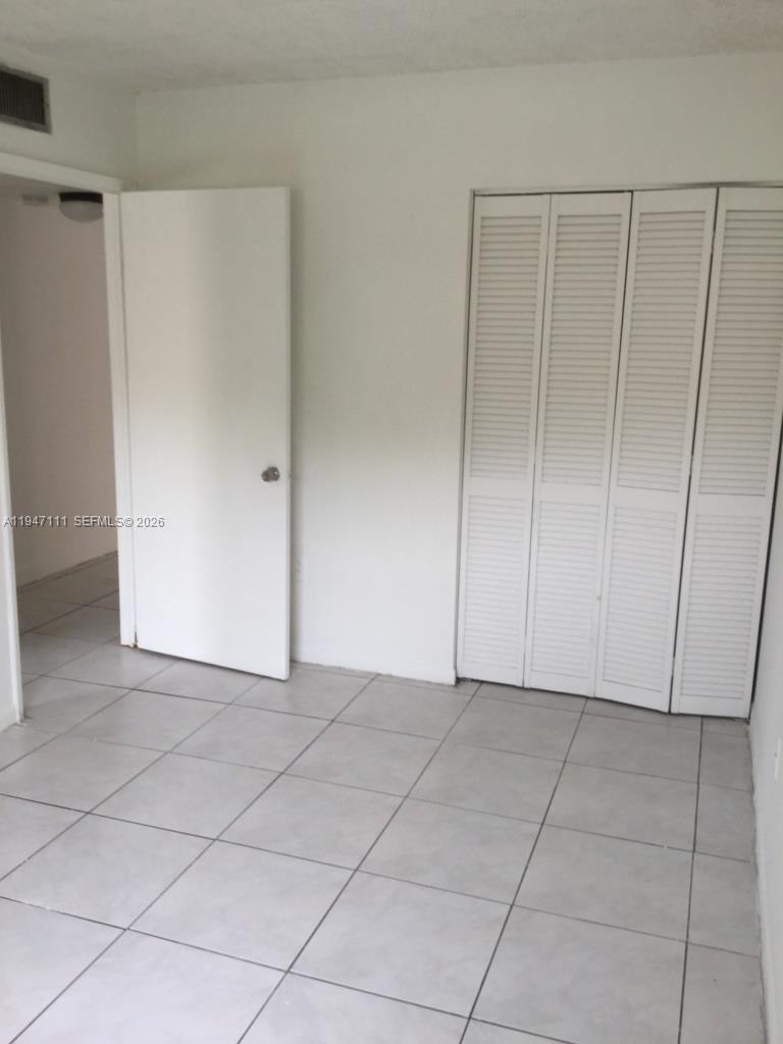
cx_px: 392
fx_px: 935
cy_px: 522
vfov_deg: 58.4
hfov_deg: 45.4
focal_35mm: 31
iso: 32
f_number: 2.4
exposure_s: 1/30
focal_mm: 3.3
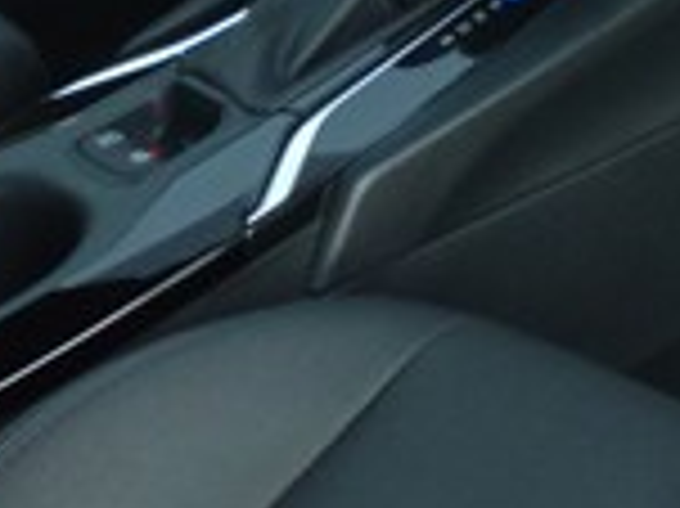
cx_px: 941
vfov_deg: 13.0
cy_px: -418
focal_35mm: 102
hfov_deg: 17.7
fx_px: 2002
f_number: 2.8
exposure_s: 1/60
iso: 200
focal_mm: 4.3
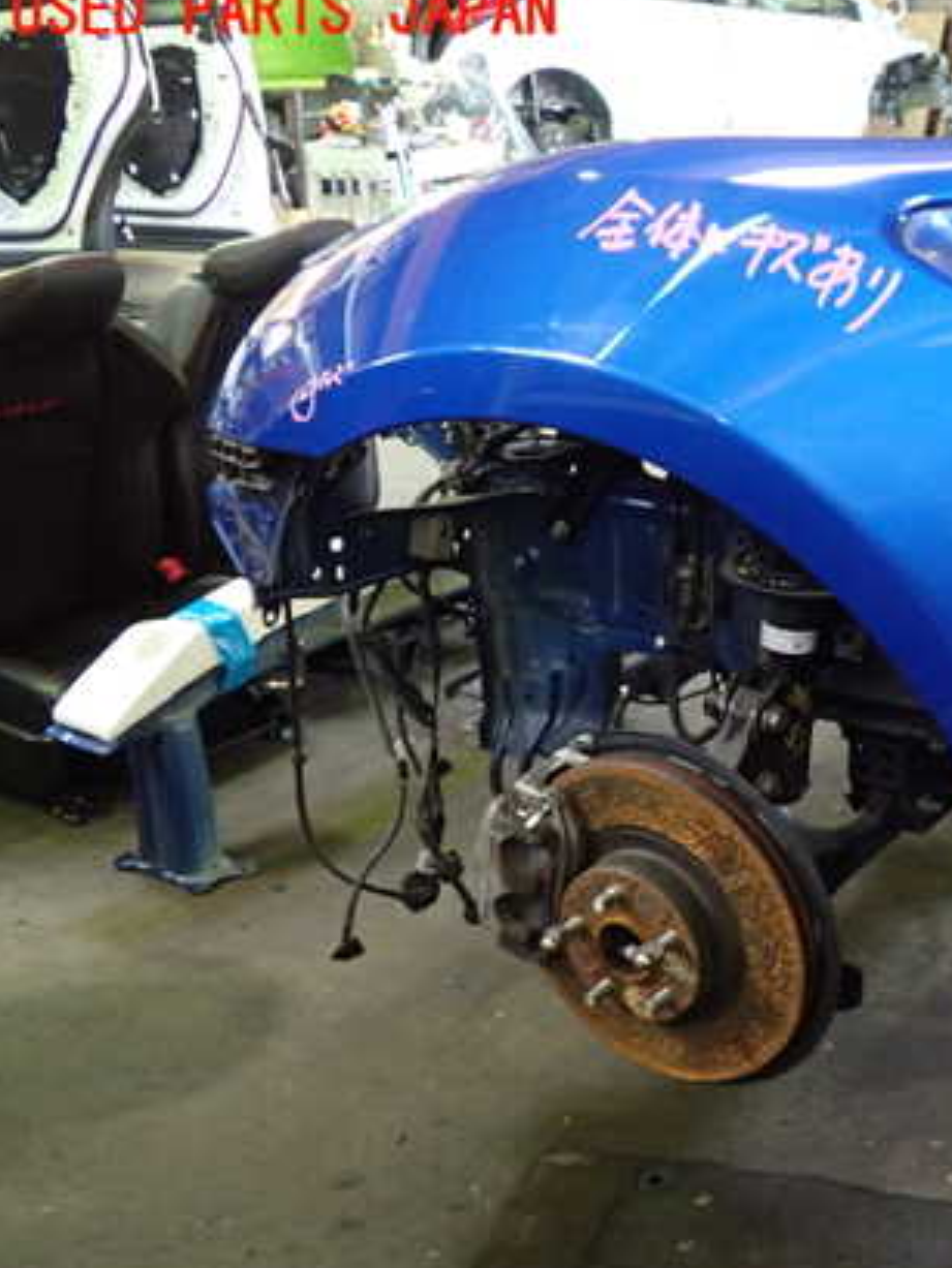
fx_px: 1613
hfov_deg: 30.8
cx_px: 924
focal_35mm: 44
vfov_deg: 42.9
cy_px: 673
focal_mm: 5.4
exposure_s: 1/30
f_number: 2.3
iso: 640
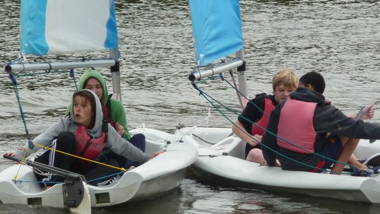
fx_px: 4181
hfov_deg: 5.2
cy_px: 103
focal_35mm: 415
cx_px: 190
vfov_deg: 2.9
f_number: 4.9
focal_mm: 47
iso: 100
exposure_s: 1/125
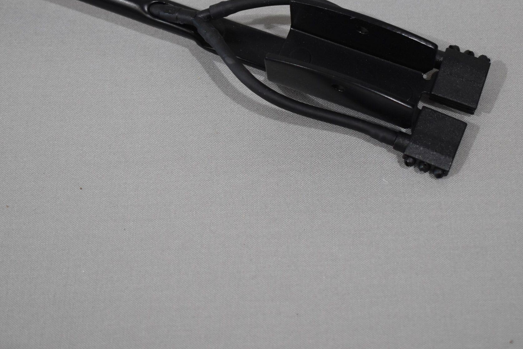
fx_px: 1133
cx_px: 295
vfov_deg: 17.4
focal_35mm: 78
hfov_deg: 26.0
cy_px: 91
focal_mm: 34
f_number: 4.5
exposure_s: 1/250
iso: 800
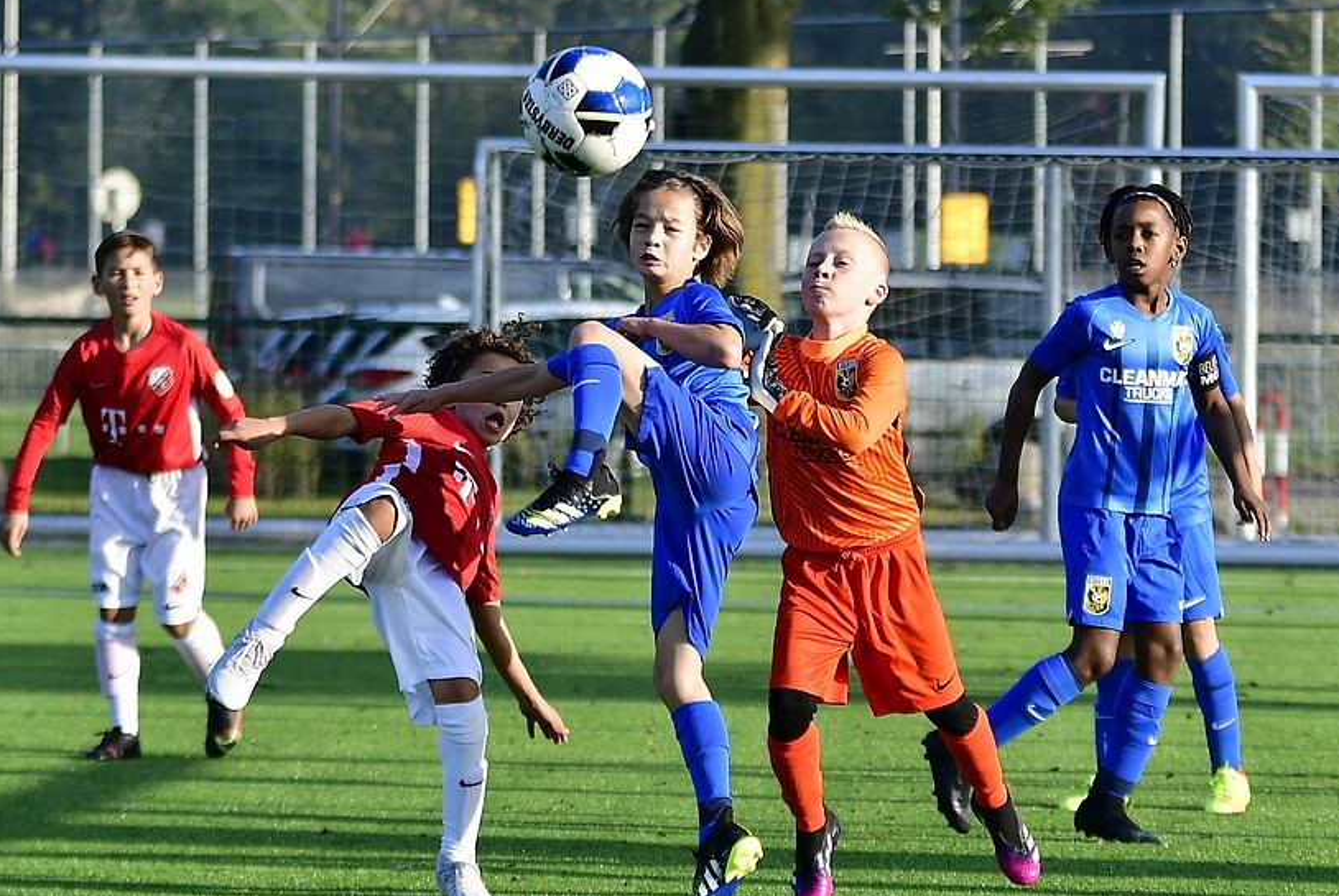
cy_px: 457
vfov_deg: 6.2
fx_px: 8342
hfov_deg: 9.2
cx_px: 653
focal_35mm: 224
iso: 200
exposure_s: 1/1250
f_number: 2.8
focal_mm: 95
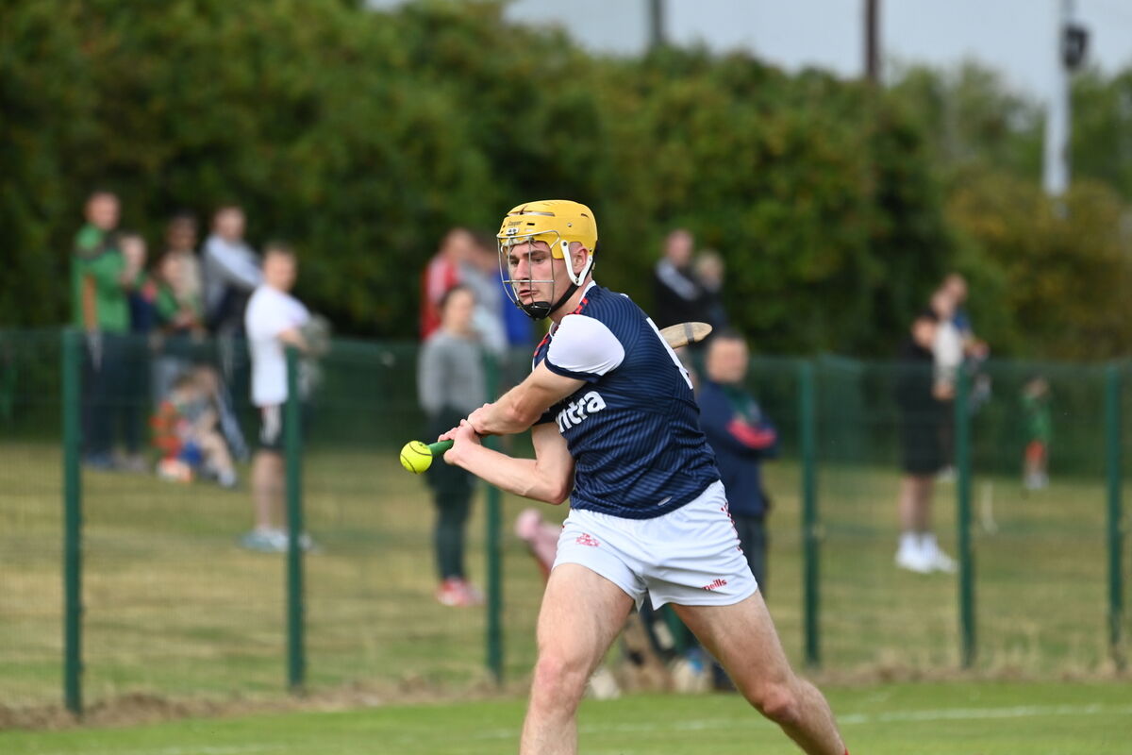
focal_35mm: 390
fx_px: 12262
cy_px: 378
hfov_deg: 5.3
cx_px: 566
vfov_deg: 3.5
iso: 1600
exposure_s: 1/4000
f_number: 5.6
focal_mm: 390
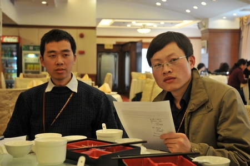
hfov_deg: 30.5
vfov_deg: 20.6
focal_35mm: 66
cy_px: 83
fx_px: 458
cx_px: 125
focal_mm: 44
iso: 400
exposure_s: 1/30
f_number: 4.2
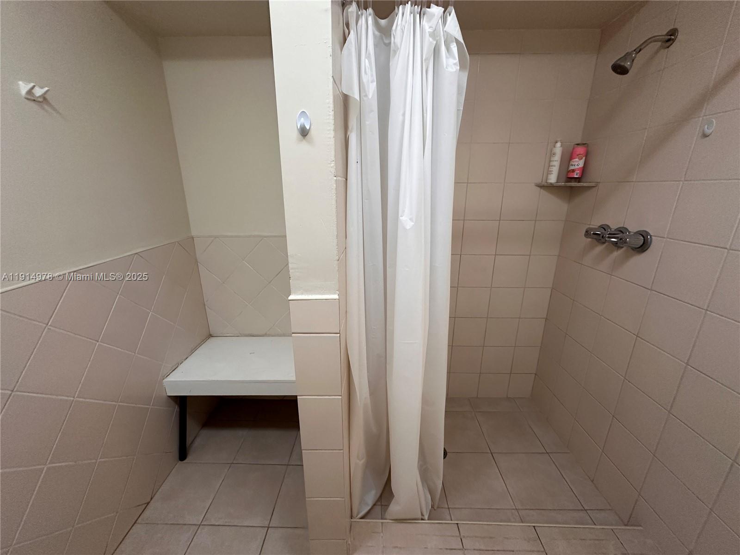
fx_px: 299
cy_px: 278
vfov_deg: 85.7
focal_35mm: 14
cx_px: 370
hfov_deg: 102.1
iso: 200
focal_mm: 2.22
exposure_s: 1/60
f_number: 2.2
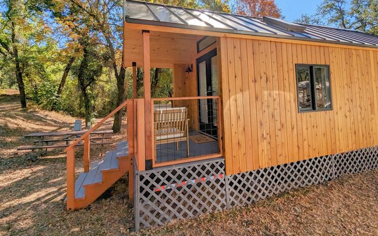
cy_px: 86
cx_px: 195
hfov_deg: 91.1
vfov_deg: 63.9
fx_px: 185
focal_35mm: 18
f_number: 2.2
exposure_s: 1/1862
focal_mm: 2.35
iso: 39
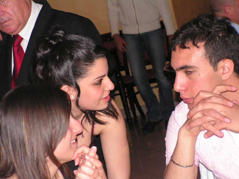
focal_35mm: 124
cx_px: 120
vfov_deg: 12.0
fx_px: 856
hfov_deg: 15.9
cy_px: 90
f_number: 3.4
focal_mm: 20.7
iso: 200
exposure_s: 1/125
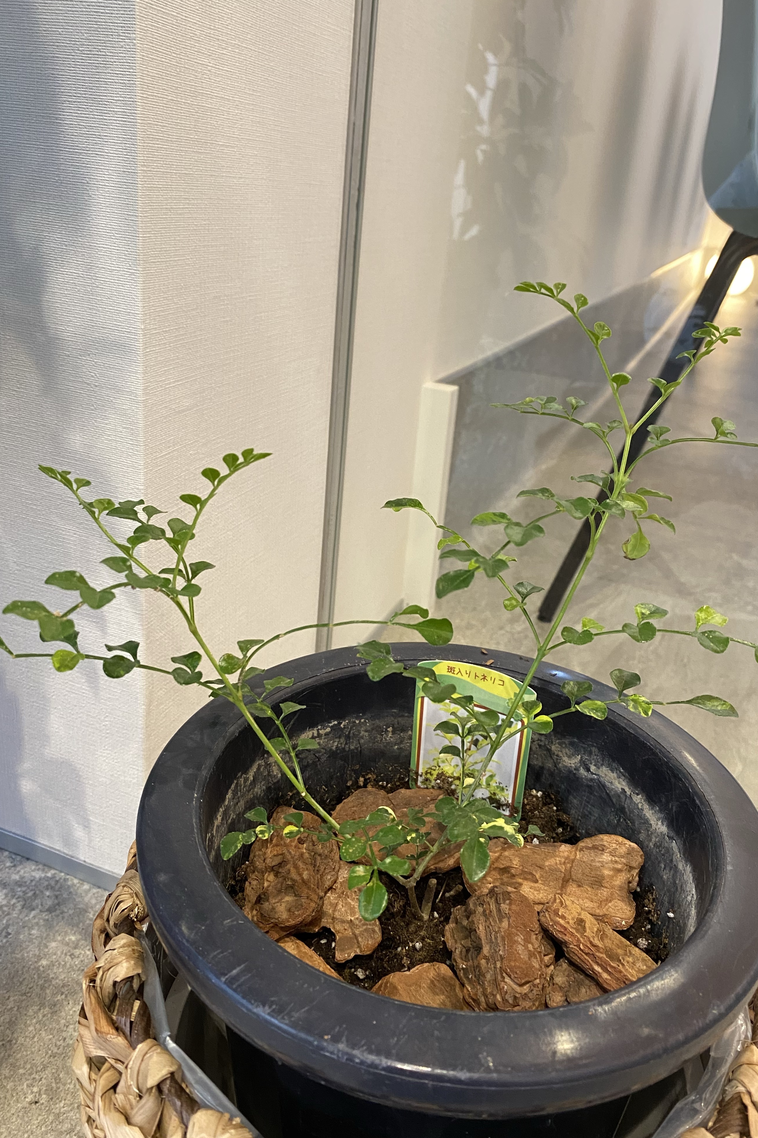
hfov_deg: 46.3
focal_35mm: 28
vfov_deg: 65.5
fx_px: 884
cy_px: 558
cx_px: 416
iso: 400
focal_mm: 4.25
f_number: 1.8
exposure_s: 1/60
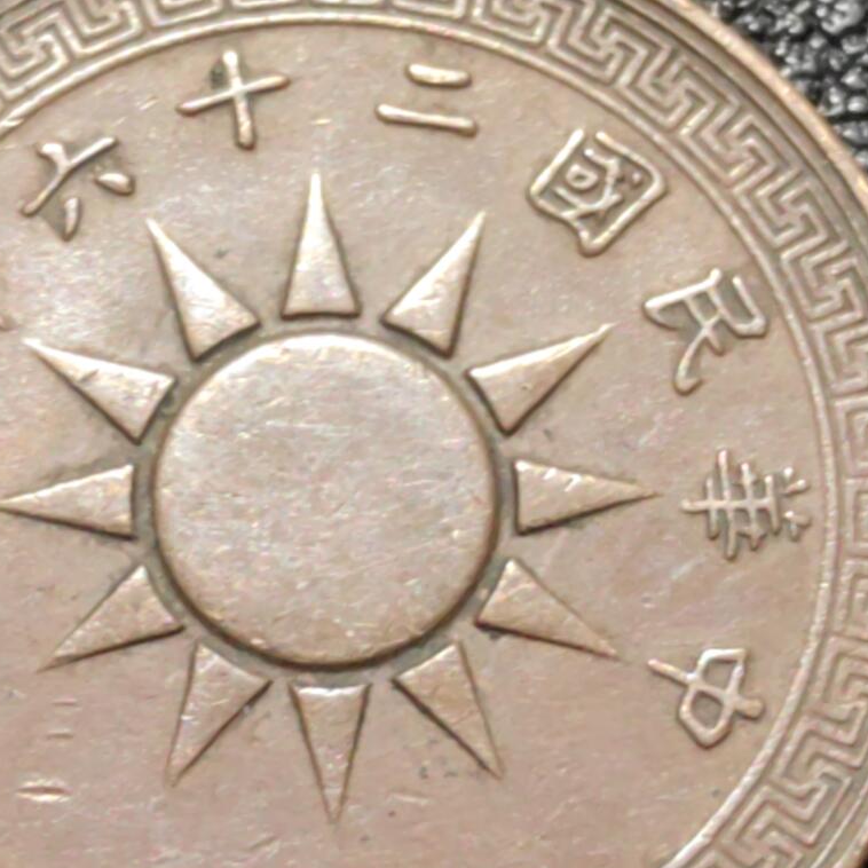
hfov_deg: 9.2
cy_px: 515
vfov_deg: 9.2
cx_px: 315
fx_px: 5419
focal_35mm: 191
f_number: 2
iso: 125
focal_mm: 5.75
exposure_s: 1/100
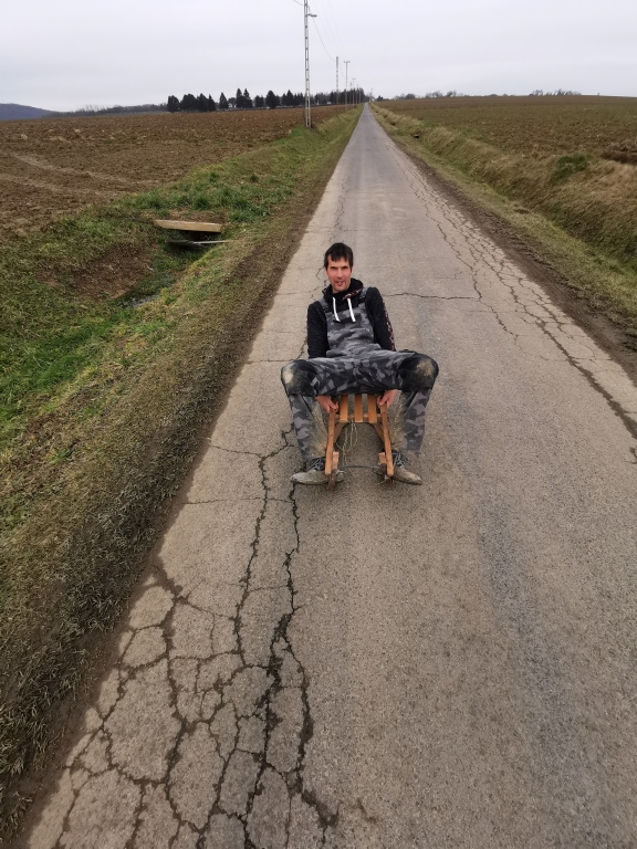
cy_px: 424
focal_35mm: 17
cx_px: 318
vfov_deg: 91.0
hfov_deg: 74.7
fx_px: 417
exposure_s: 1/513
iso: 50
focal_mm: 2.26
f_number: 2.2
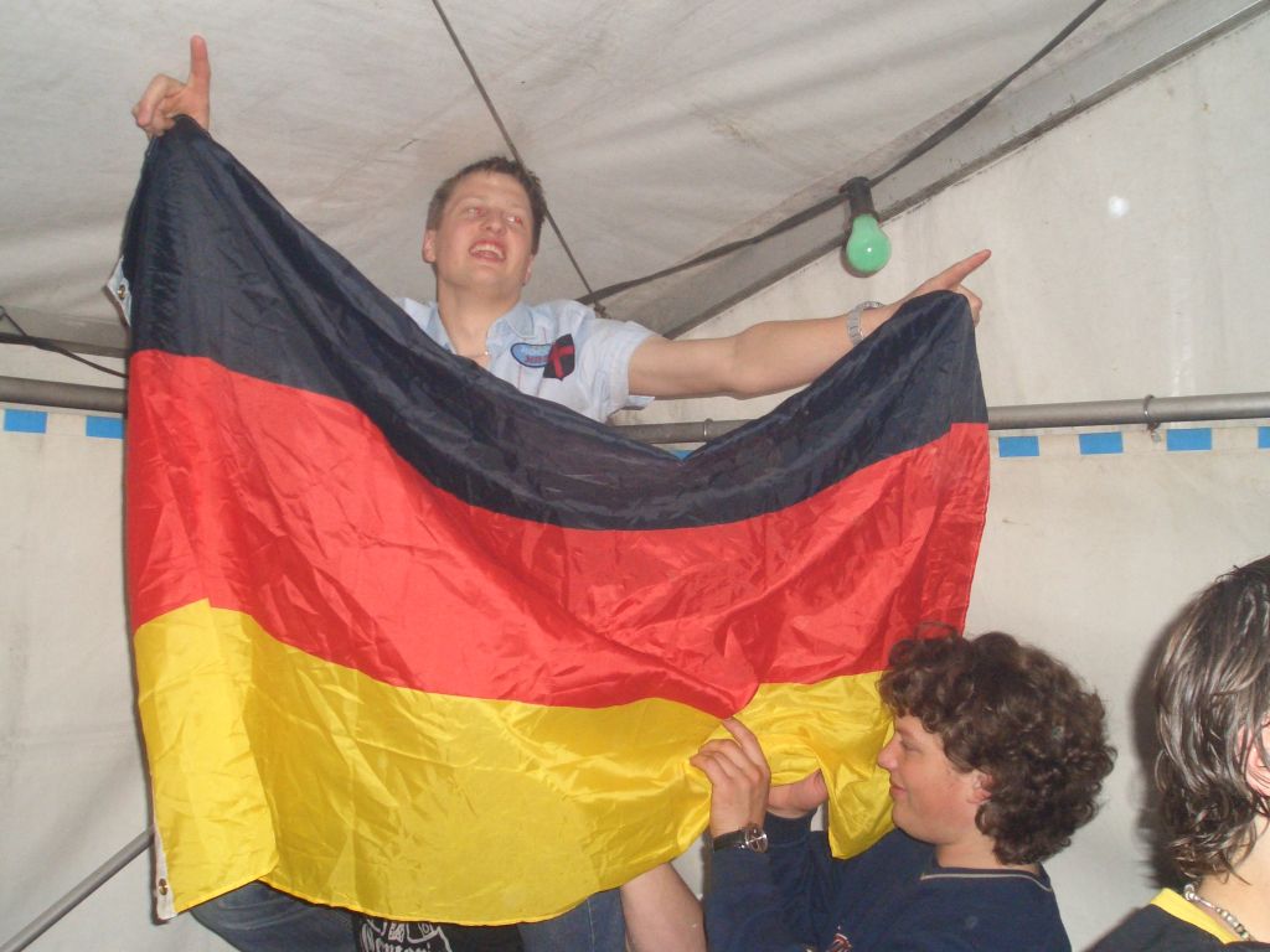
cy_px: 476
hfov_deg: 51.4
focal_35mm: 36
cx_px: 635
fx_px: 1321
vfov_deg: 39.7
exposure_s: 1/40
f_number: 4
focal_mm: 4.8
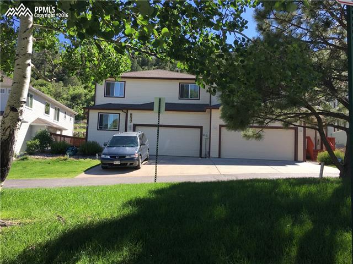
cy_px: 132
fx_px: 296
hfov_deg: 61.7
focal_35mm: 29
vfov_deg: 48.2
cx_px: 176
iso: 25
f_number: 2.2
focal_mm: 4.15
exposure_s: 1/641
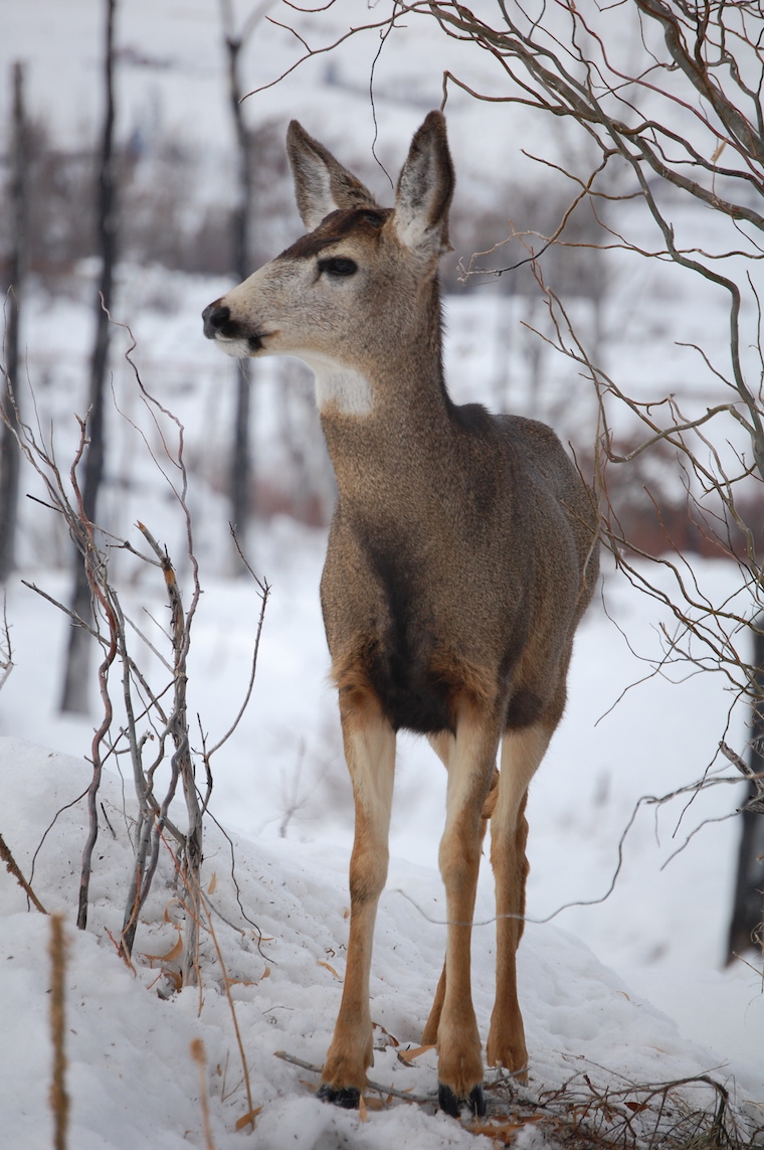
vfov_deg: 8.9
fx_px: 7414
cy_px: 575
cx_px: 382
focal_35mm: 232
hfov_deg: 5.9
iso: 400
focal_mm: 155
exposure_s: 1/1600
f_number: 5.3
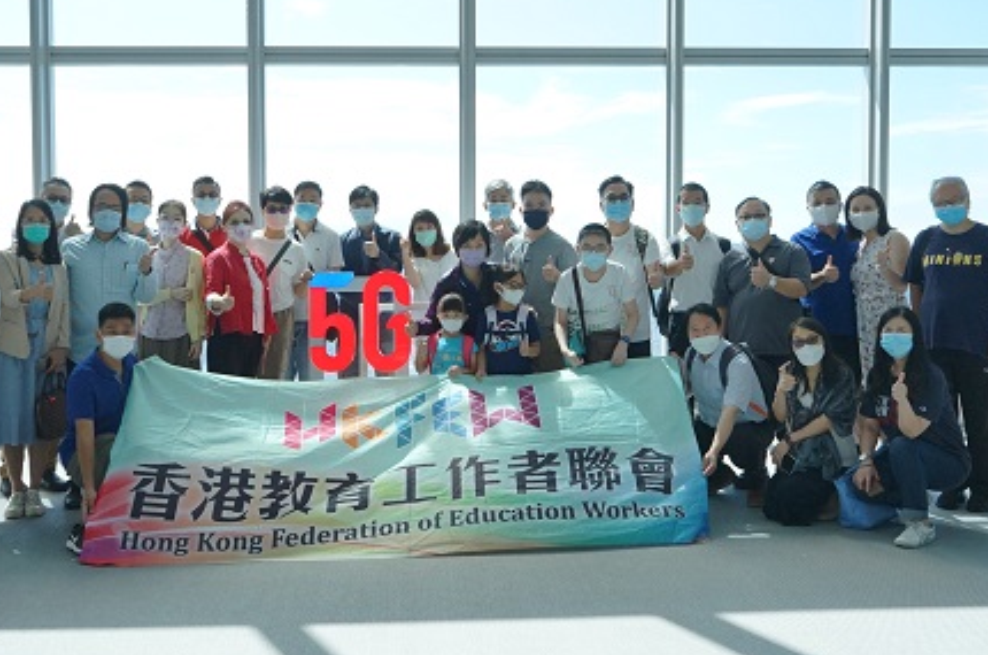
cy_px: 188
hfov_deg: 47.5
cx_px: 471
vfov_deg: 32.1
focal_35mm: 41
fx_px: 1123
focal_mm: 28
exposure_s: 1/400
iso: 2000
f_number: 10
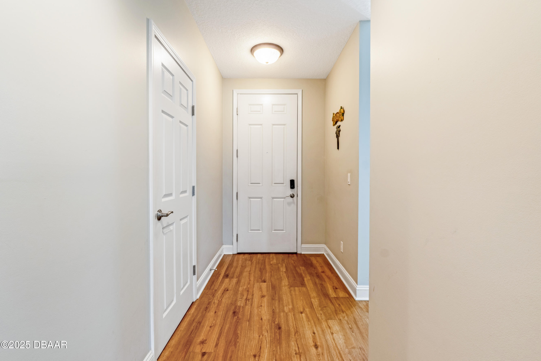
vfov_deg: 72.0
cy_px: 180
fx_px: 248
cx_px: 270
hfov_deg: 95.0
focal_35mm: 16
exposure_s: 1/60
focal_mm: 11
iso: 250
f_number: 9
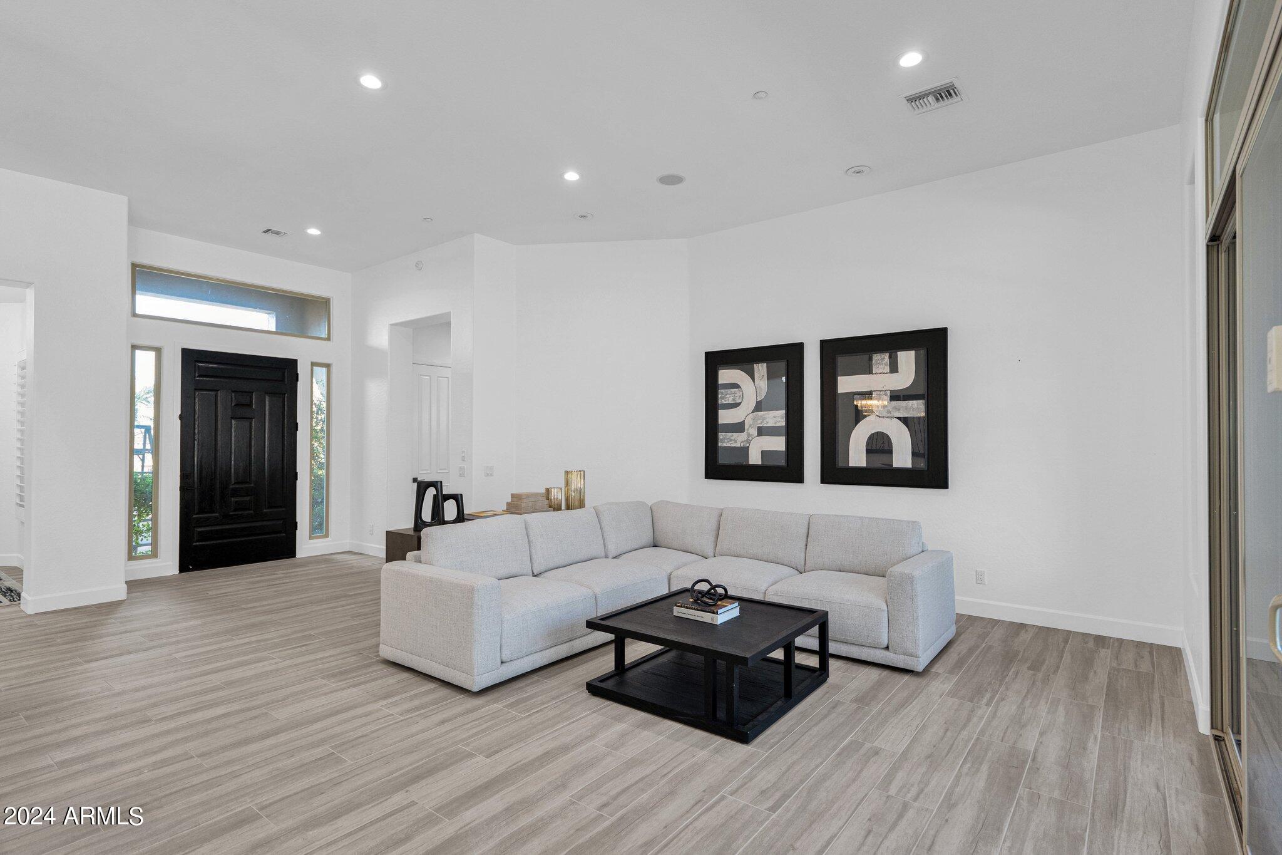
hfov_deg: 93.3
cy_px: 428
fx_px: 605
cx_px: 641
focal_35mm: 17
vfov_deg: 70.4
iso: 640
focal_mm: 17
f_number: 4.4
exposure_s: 1/40
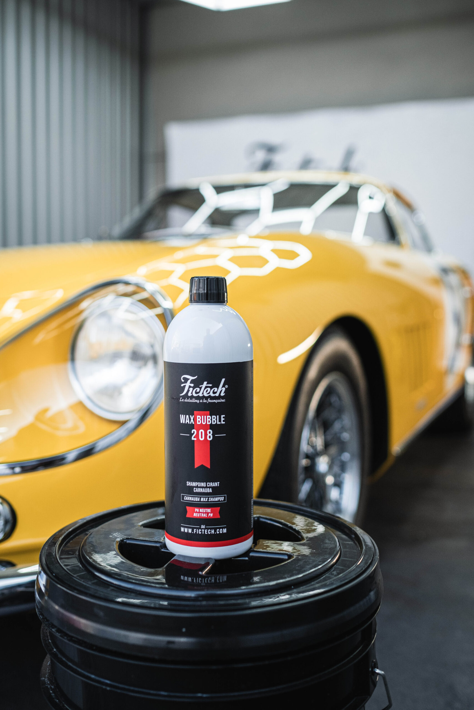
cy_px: 355
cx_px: 237
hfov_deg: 37.9
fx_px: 691
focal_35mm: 35
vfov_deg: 54.4
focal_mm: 23
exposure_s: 1/160
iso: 400
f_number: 2
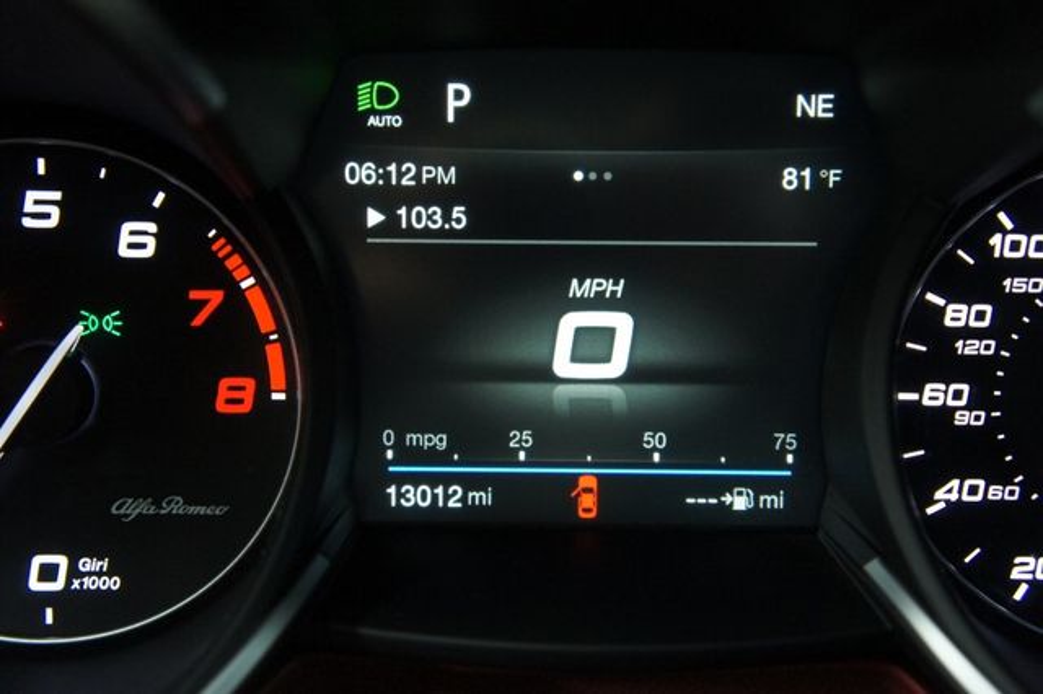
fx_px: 1390
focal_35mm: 48
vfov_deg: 28.0
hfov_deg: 41.1
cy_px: 347
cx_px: 522
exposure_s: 1/20
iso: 1600
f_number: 4.5
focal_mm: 32
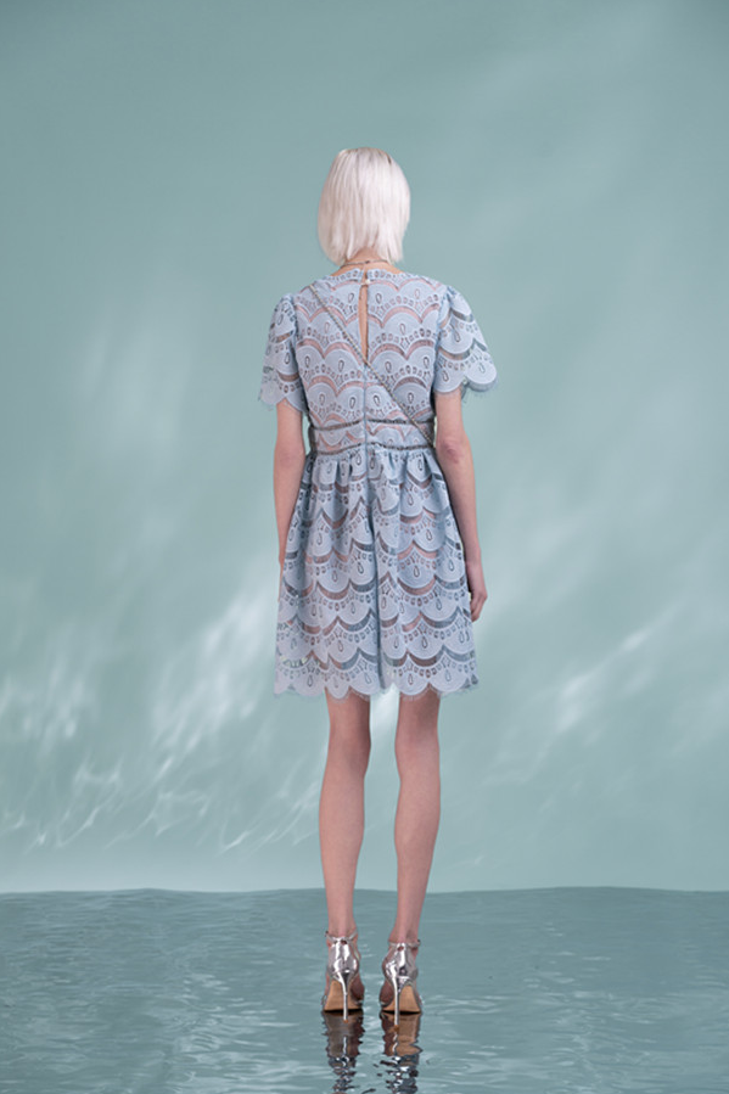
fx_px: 1702
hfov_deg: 24.2
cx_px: 369
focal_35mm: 56
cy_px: 540
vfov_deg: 35.6
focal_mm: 55
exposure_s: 1/160
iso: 500
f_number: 6.3
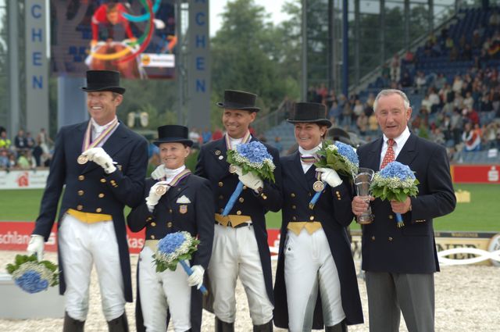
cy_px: 166
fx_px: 2809
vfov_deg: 6.8
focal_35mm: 202
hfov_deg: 10.2
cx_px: 250
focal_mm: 135
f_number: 5.6
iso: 200
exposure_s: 1/250
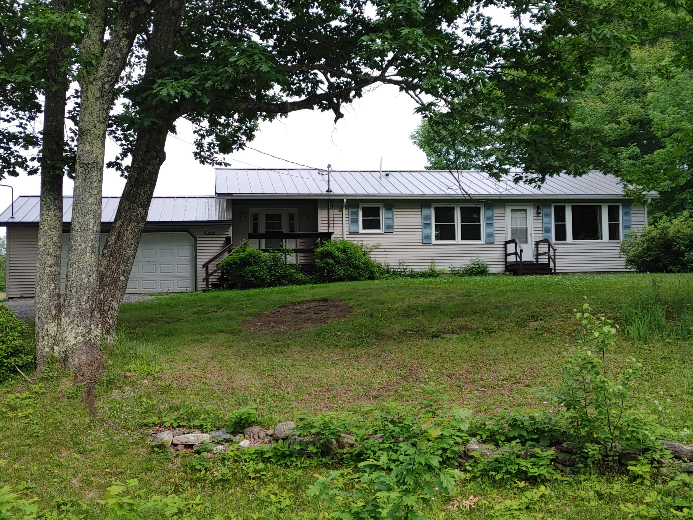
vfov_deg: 32.9
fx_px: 881
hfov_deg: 42.9
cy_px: 260
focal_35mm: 44
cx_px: 346
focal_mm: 5.58
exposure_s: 1/960
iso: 50
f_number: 1.8
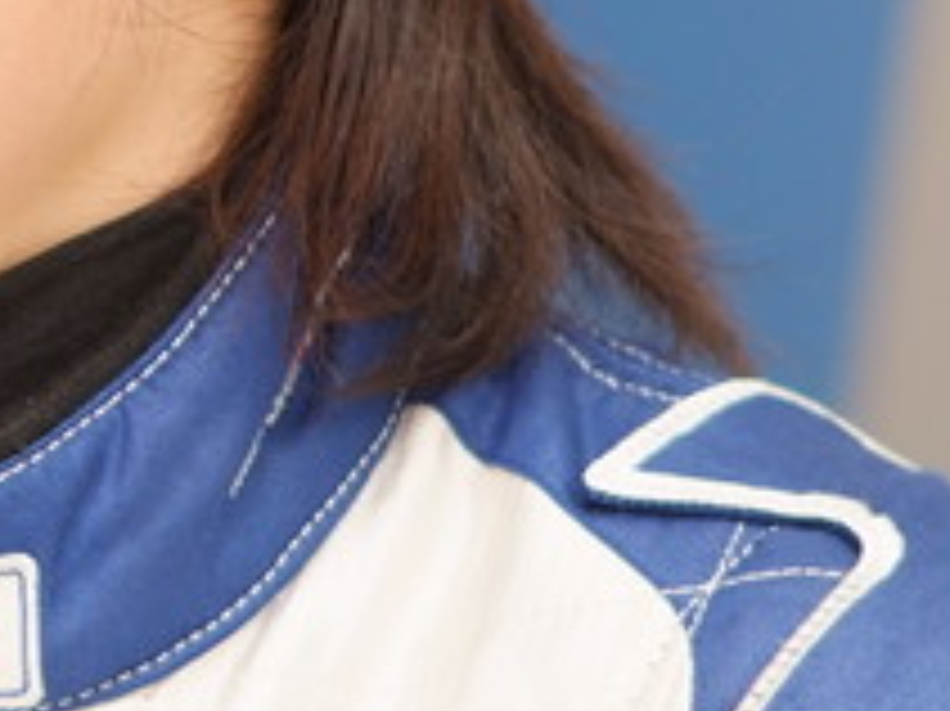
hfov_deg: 2.2
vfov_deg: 1.7
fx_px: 24274
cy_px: -18
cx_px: -441
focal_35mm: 885
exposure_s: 1/125
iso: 400
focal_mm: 180
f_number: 2.8
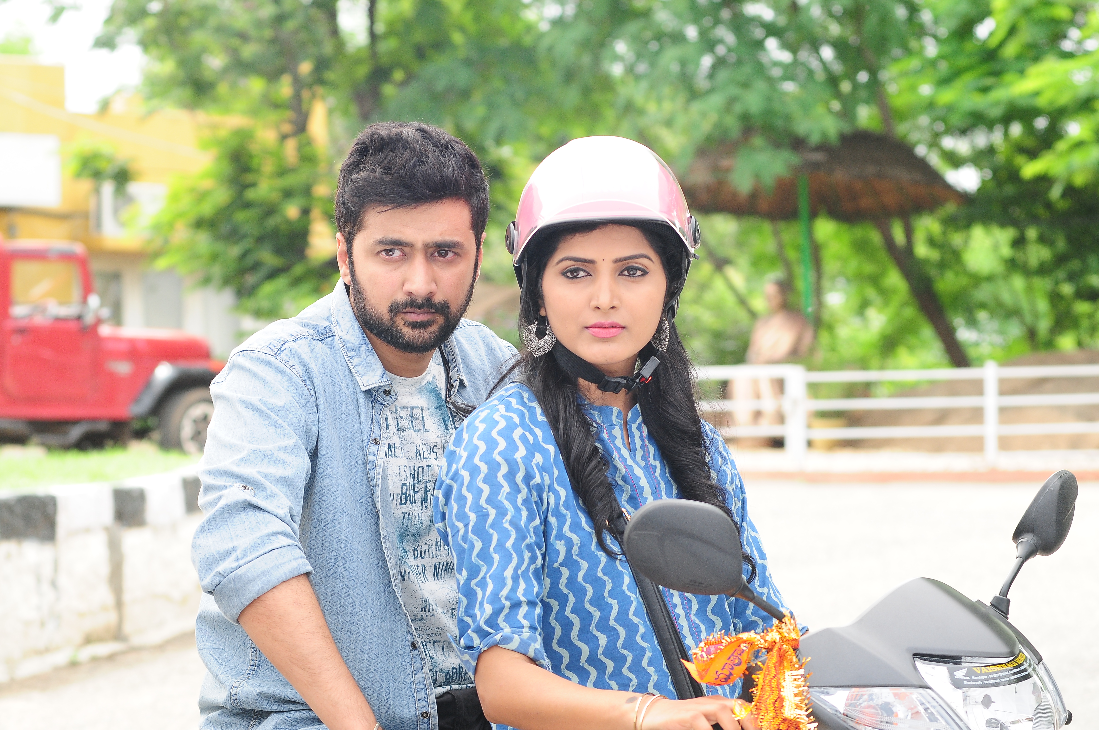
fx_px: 3659
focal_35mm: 120
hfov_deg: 17.1
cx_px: 550
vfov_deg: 11.4
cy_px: 365
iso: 320
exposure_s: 1/200
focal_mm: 80
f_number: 5.6
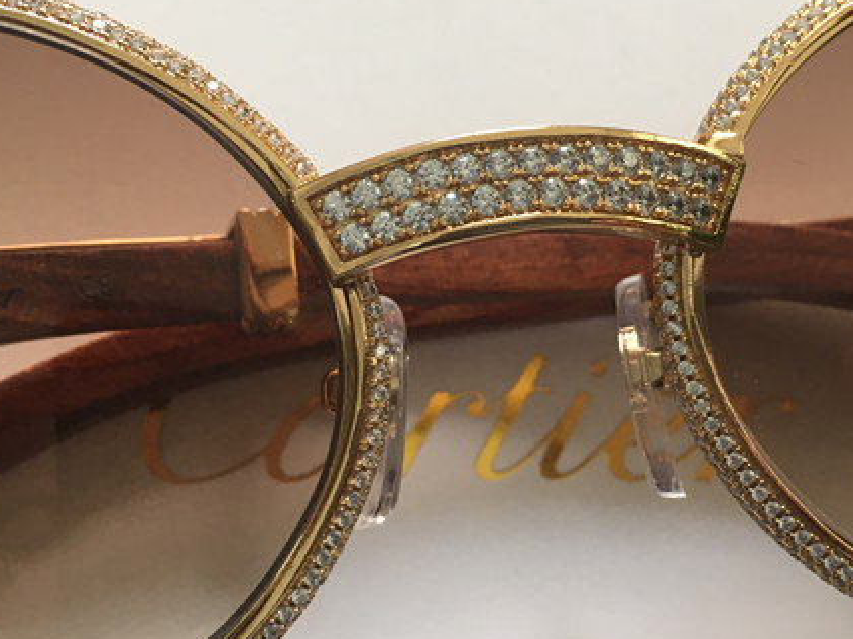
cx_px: 450
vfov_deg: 30.2
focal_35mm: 48
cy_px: 275
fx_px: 1182
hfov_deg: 39.7
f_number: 2.2
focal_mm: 4.15
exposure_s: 1/33
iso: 40
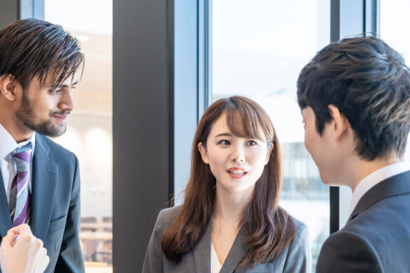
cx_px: 235
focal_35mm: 75
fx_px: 854
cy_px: 219
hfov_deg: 27.0
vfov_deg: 18.0
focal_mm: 43
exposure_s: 1/160
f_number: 4
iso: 640
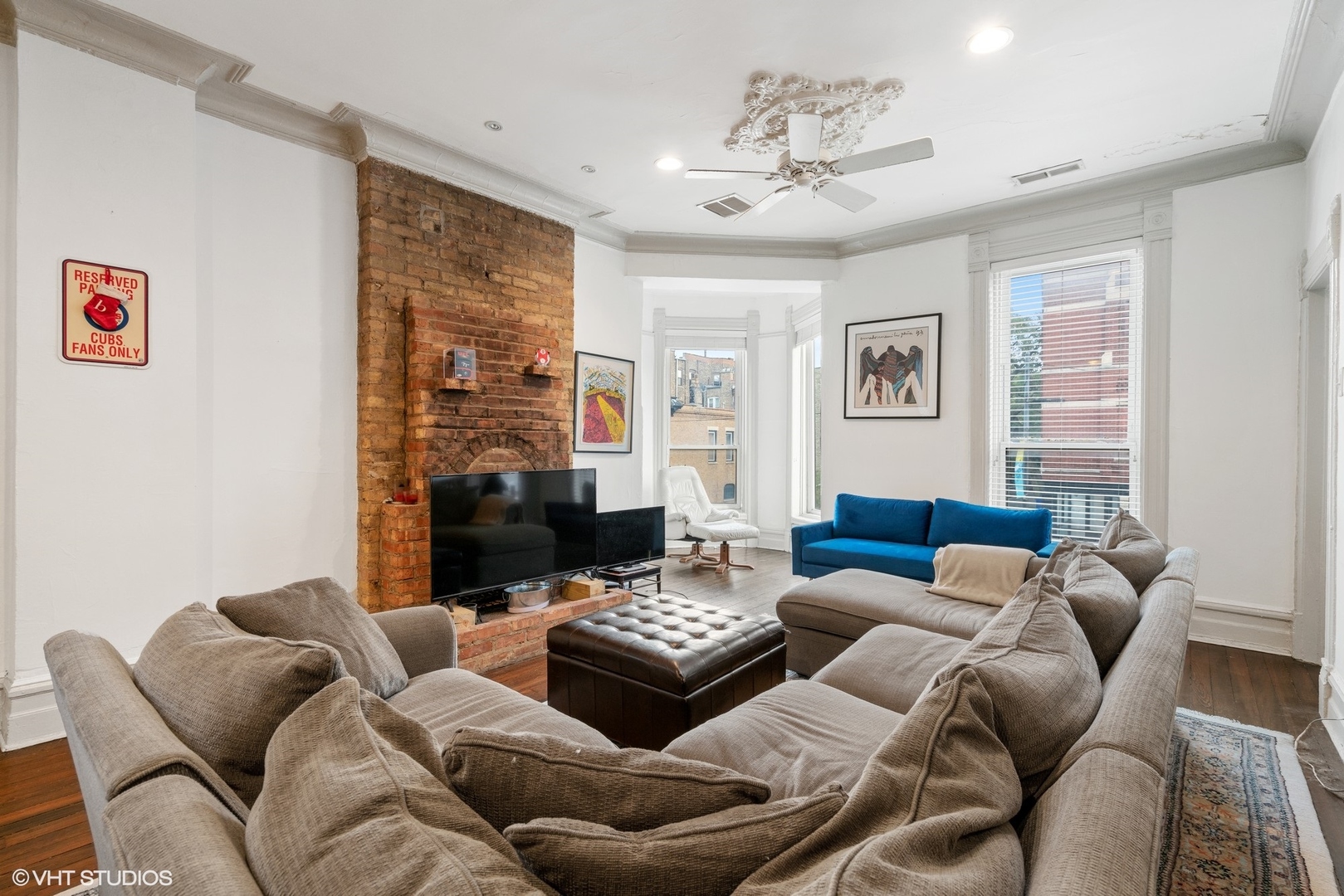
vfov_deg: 73.8
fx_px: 597
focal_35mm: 16
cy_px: 448
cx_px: 672
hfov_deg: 96.7
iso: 320
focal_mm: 16
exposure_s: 1/3
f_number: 7.1
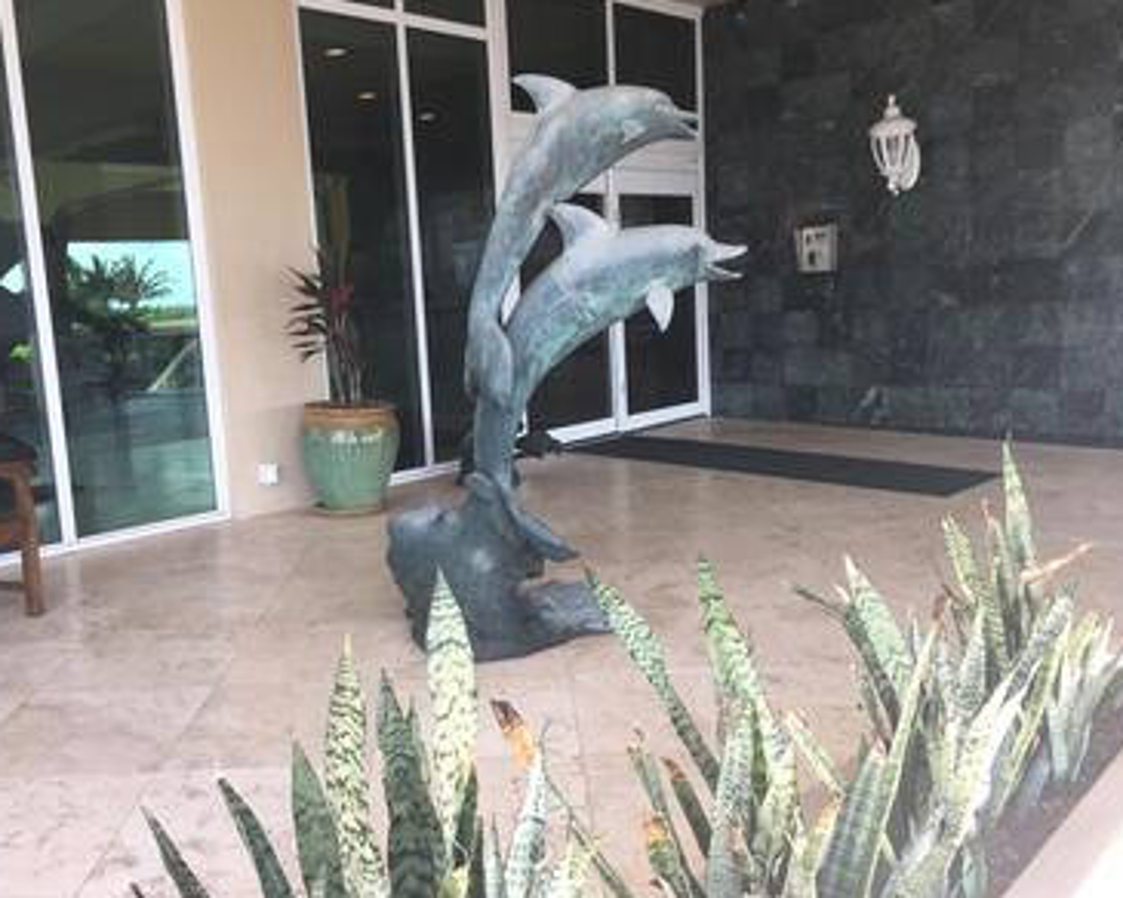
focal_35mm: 31
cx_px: 526
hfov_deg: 57.1
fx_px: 1030
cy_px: 455
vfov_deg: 47.1
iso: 32
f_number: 2.2
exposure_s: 1/129
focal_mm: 4.15
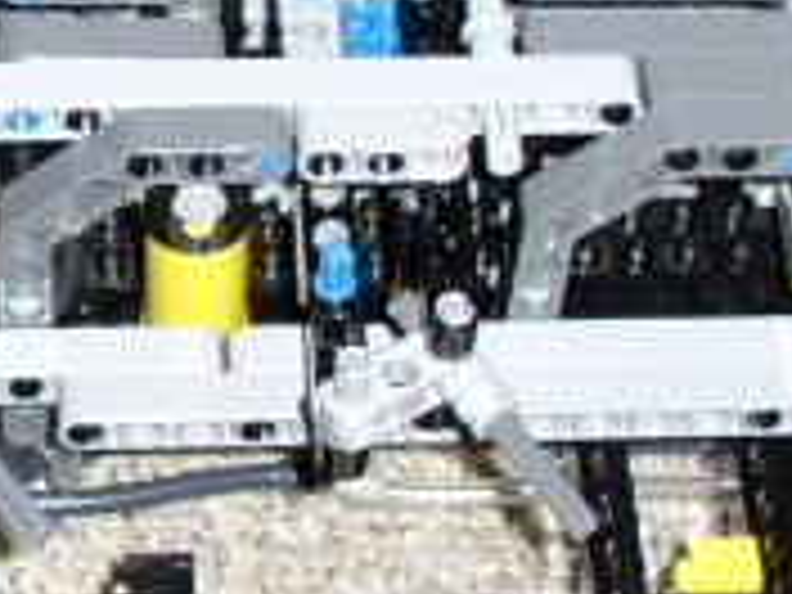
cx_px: 405
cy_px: 207
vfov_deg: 13.6
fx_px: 2494
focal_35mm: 109
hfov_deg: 18.0
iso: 141
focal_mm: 5.8
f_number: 2.9
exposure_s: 1/30
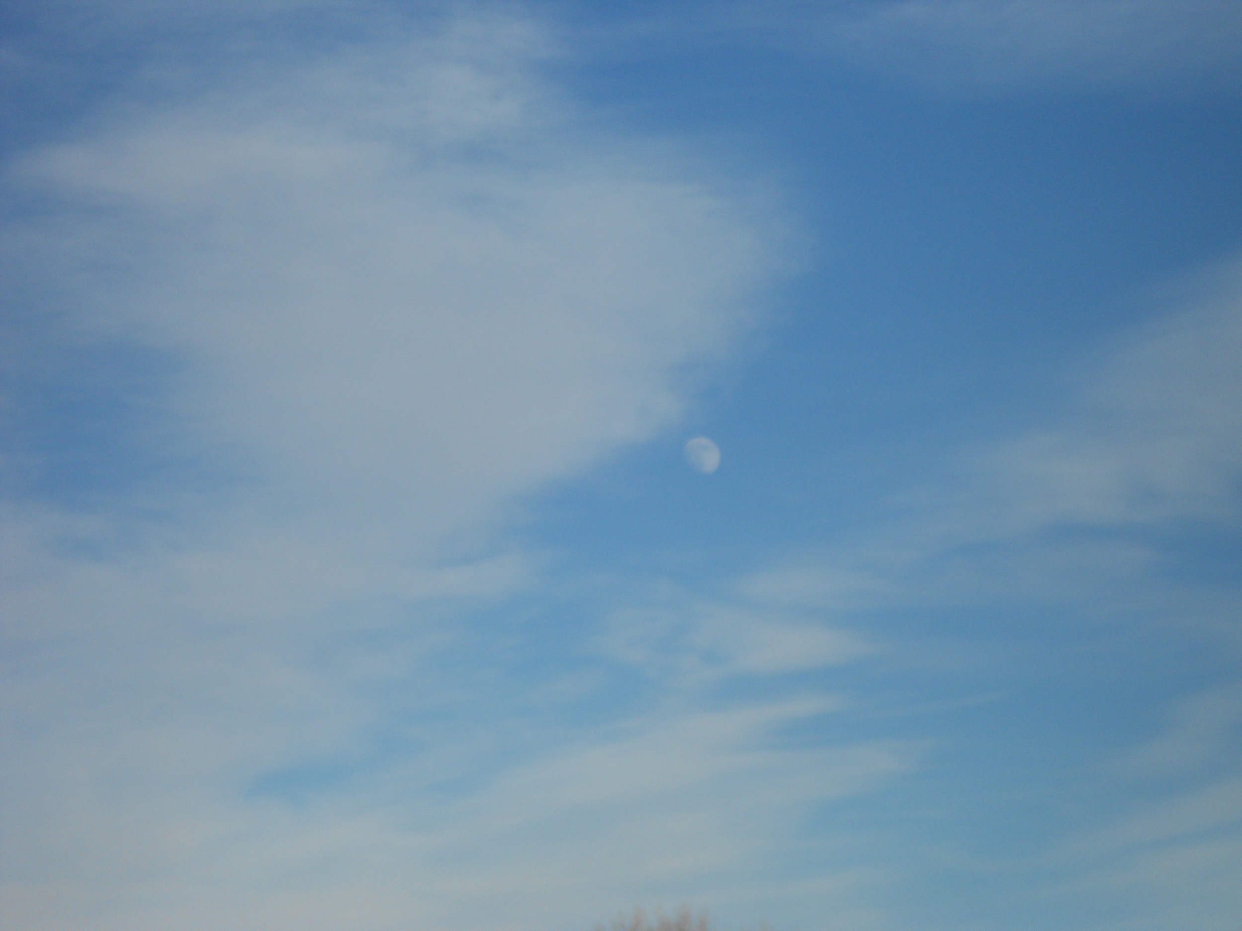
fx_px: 4664
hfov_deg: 15.2
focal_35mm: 130
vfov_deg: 11.4
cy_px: 466
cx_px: 621
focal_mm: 23
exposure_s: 1/400
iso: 80
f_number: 6.5
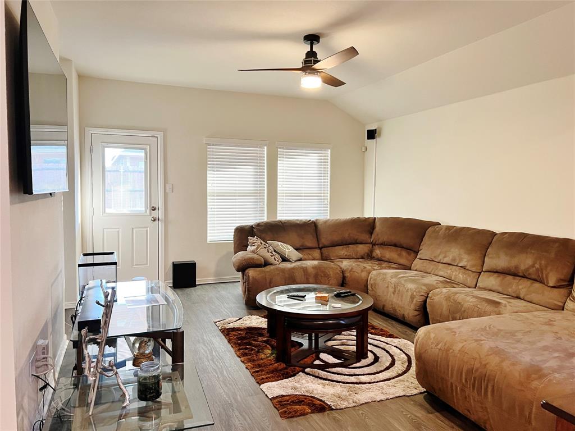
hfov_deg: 67.3
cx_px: 288
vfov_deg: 53.1
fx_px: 432
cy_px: 216
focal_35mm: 26
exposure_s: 1/60
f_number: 1.5
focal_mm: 5.7
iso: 160
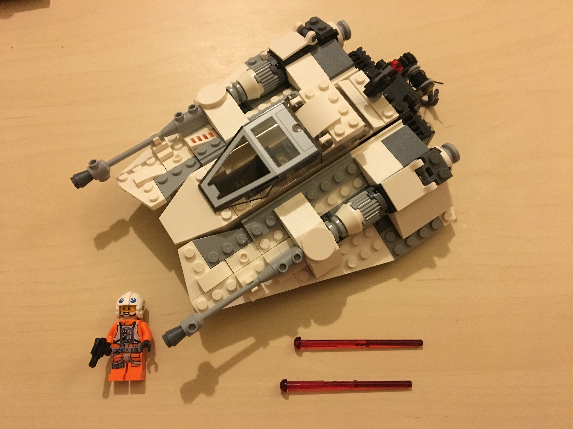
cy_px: 214
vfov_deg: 48.2
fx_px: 480
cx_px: 286
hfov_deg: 61.7
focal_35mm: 29
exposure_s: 1/25
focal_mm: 4.15
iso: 200
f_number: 2.2
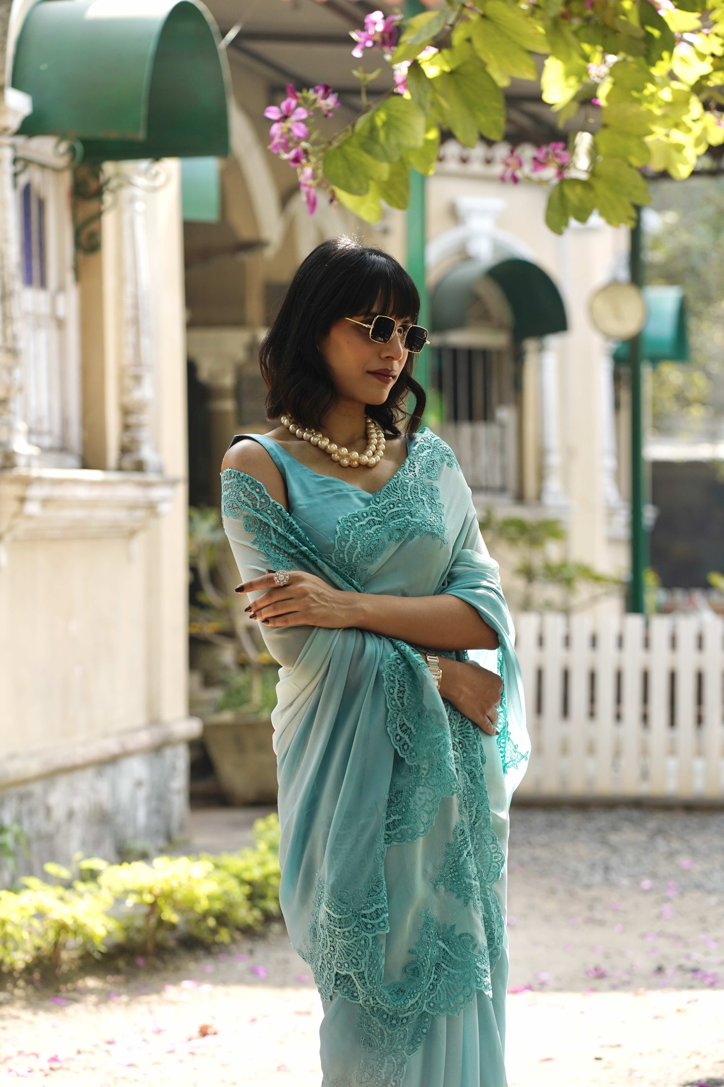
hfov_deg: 16.1
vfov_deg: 23.9
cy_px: 544
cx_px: 362
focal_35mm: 85
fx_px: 2564
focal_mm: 85
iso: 800
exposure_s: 1/800
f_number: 3.5
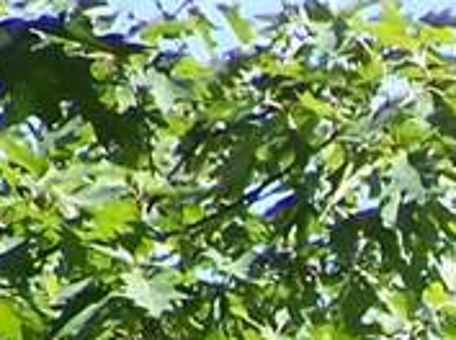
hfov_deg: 1.1
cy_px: 1131
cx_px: 1079
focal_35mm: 1726
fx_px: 22691
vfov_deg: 0.9
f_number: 3.3
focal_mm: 39.5
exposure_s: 1/320
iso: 64
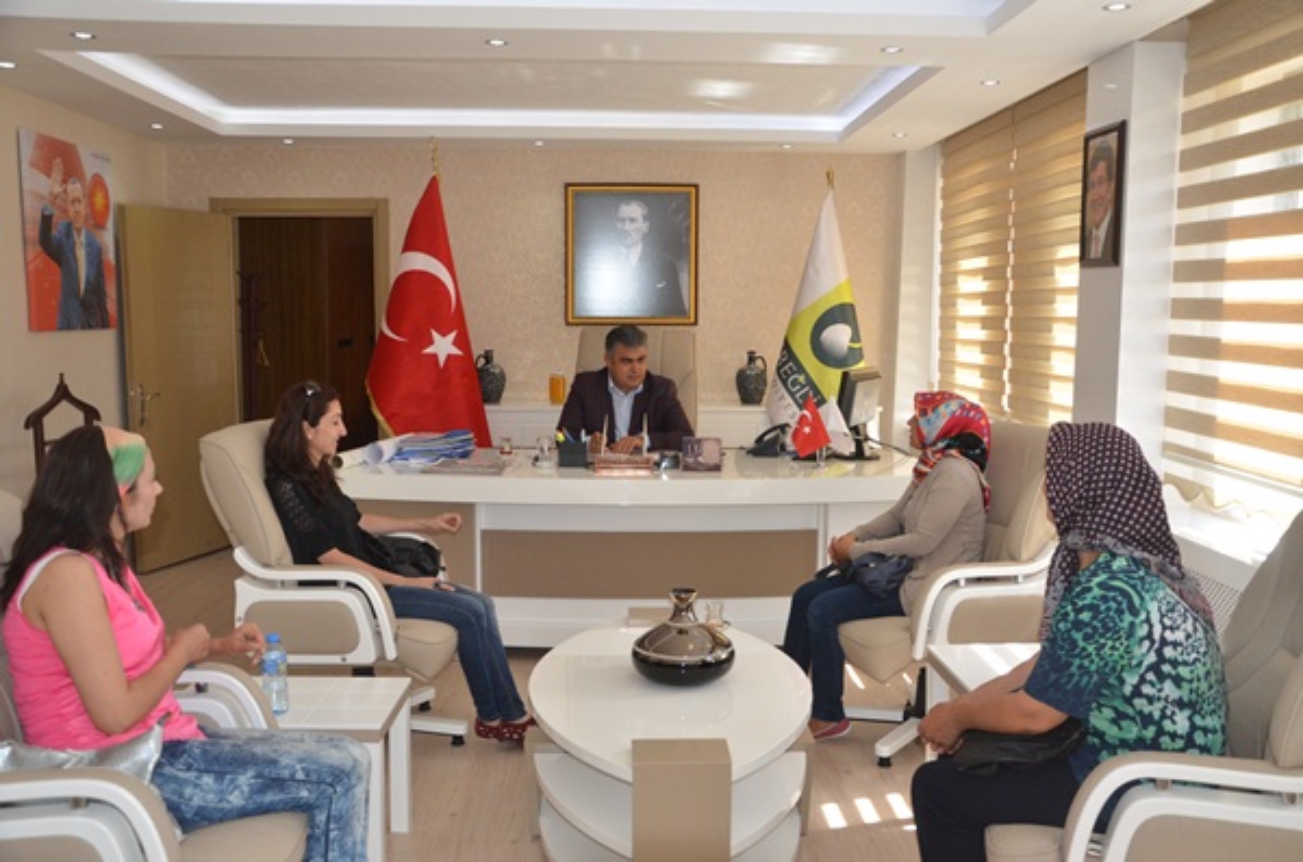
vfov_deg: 39.8
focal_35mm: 33
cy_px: 431
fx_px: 1192
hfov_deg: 57.3
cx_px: 652
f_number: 5
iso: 800
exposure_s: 1/250
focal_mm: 22
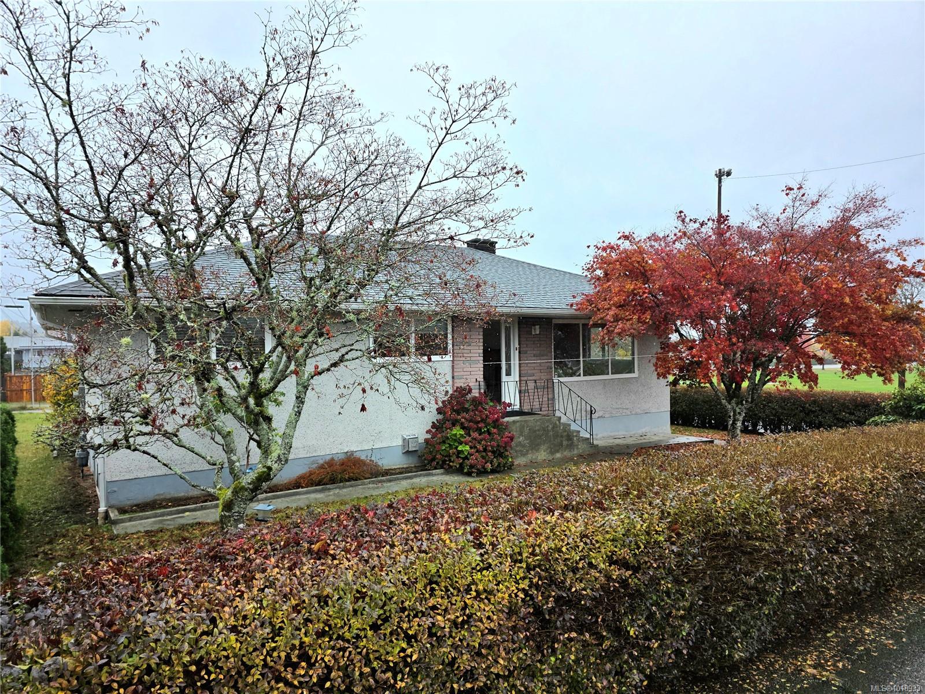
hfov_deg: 73.9
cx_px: 462
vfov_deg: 58.9
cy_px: 347
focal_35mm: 23
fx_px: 615
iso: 32
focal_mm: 6.3
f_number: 1.7
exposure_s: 1/370
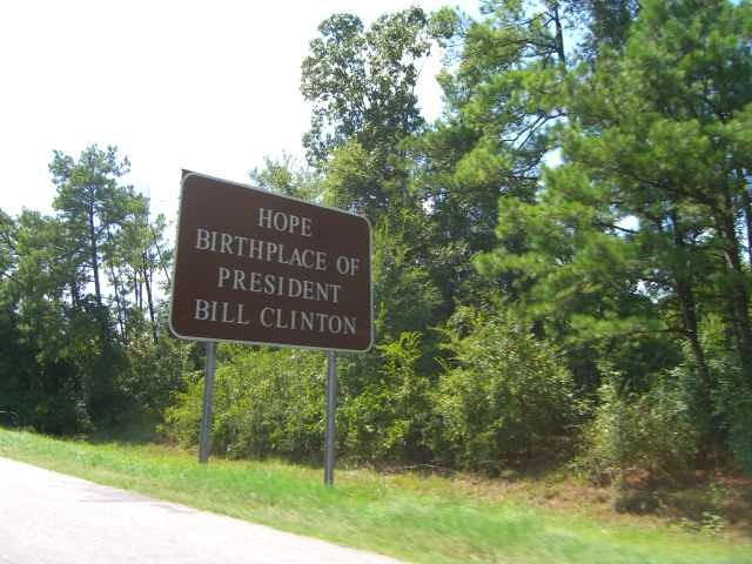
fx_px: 826
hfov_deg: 49.0
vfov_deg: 37.7
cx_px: 376
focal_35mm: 38
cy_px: 282
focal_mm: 7.9
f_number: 2.8
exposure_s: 1/500
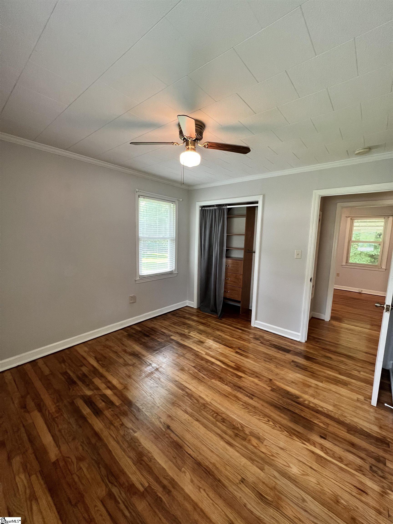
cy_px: 262
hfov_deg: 89.9
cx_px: 196
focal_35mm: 13
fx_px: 197
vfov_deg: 106.2
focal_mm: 1.57
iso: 250
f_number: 1.8
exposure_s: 1/120
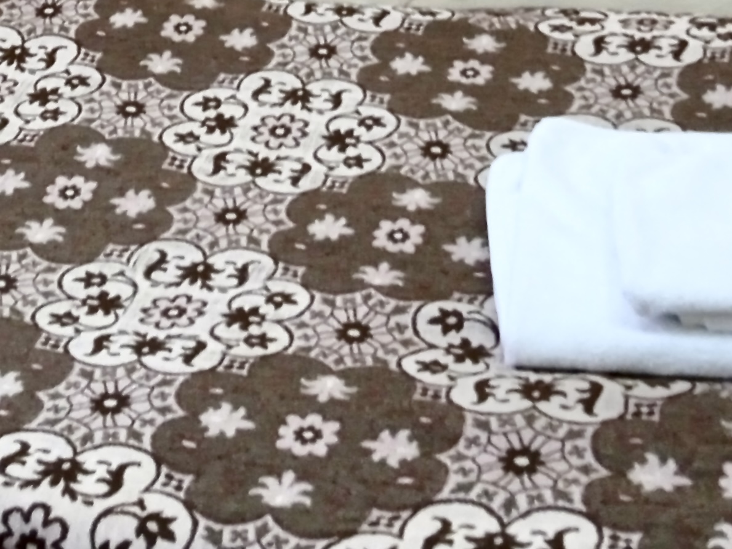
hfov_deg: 19.8
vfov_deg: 14.2
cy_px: -263
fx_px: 2072
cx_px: 138
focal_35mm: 98
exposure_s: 1/33.3
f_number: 2.2
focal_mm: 3.43
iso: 176
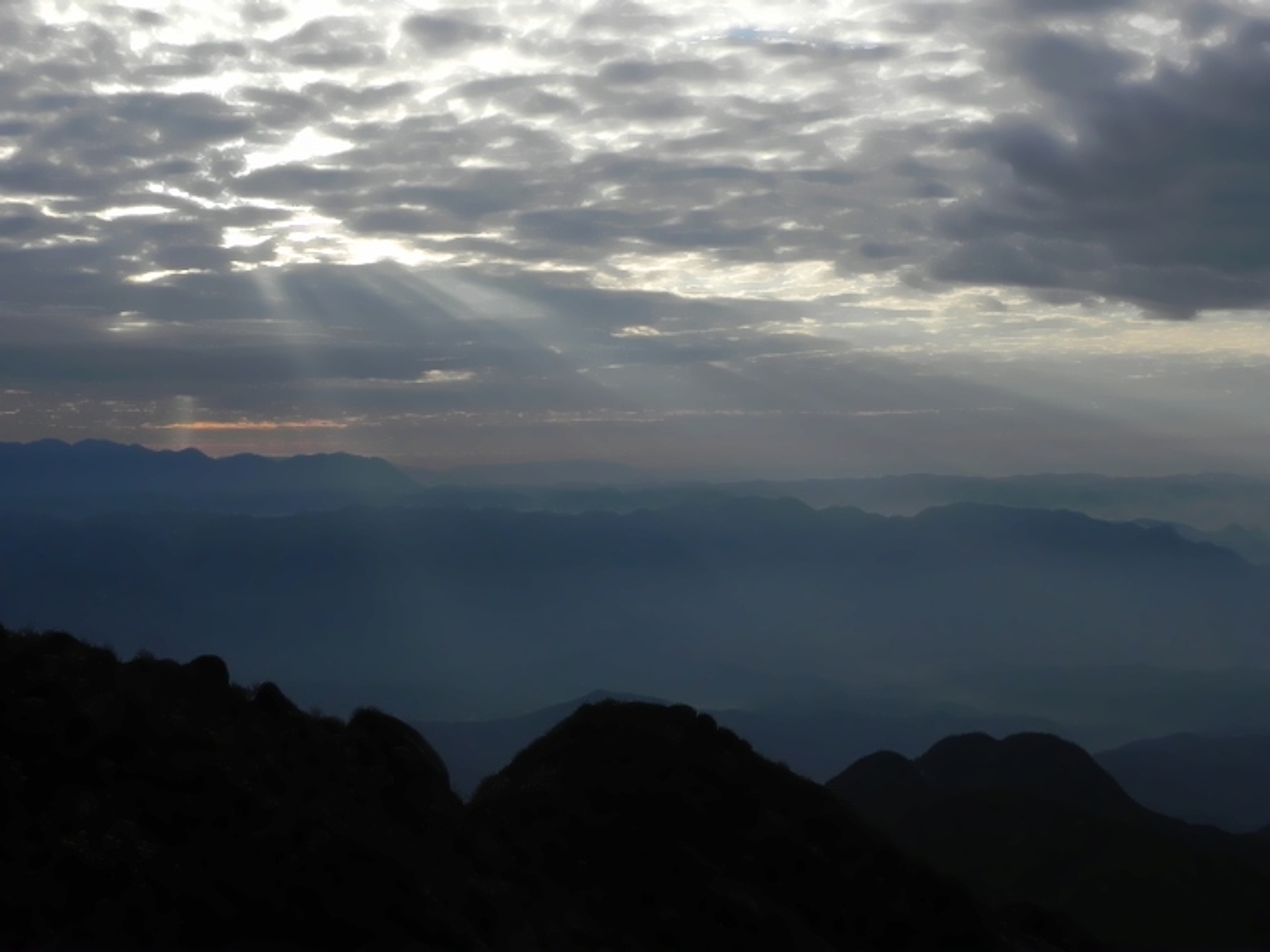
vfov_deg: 31.5
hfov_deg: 41.2
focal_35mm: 46
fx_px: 1688
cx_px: 635
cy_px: 476
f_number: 7.1
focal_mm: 8.2
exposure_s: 1/520
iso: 160
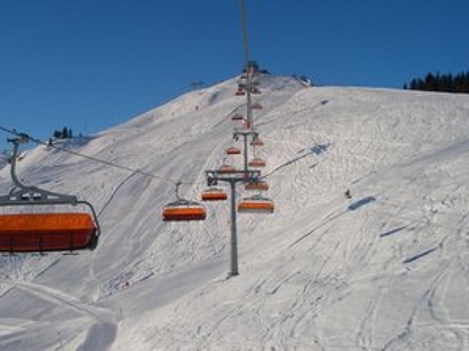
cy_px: 132
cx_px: 206
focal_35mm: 47
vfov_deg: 30.7
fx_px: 636
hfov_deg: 40.4
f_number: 4.3
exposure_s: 1/1000
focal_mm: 5.8
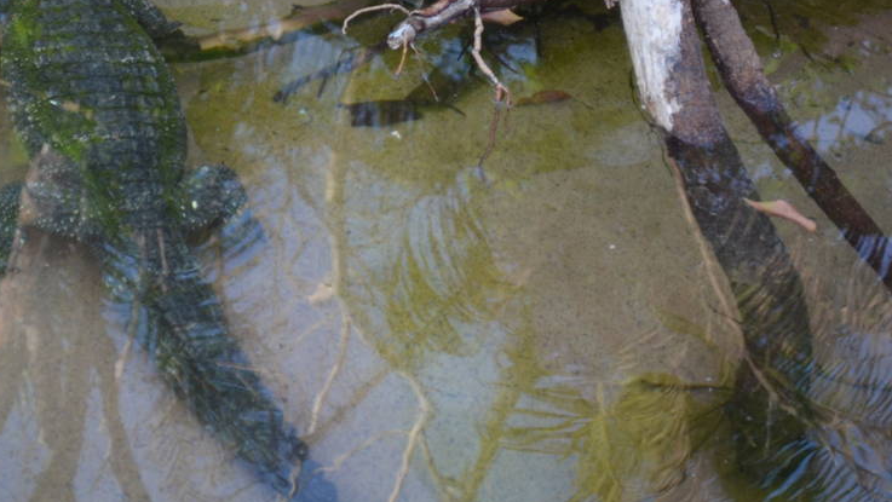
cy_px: 269
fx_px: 4427
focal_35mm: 187
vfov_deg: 6.5
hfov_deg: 11.4
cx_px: 80
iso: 400
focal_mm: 55
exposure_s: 1/100
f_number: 5.6
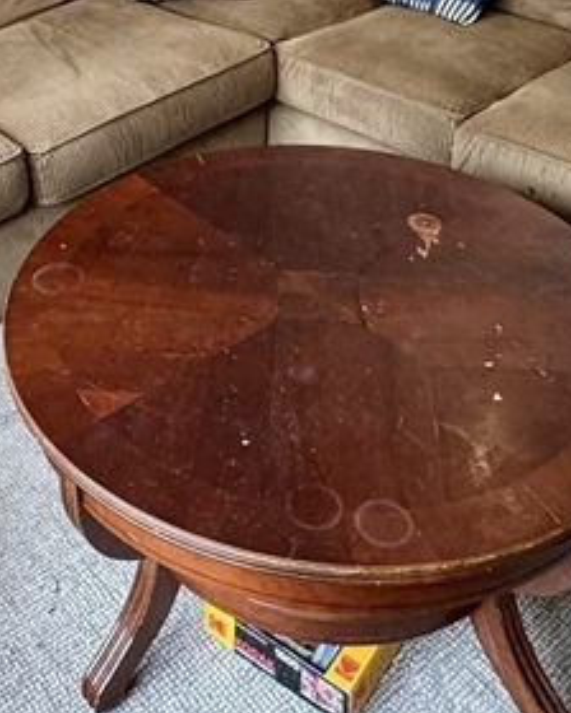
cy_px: -84
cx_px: 155
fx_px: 1056
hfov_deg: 29.8
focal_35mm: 50
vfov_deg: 32.5
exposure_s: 1/60
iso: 250
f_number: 2.2
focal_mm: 2.22
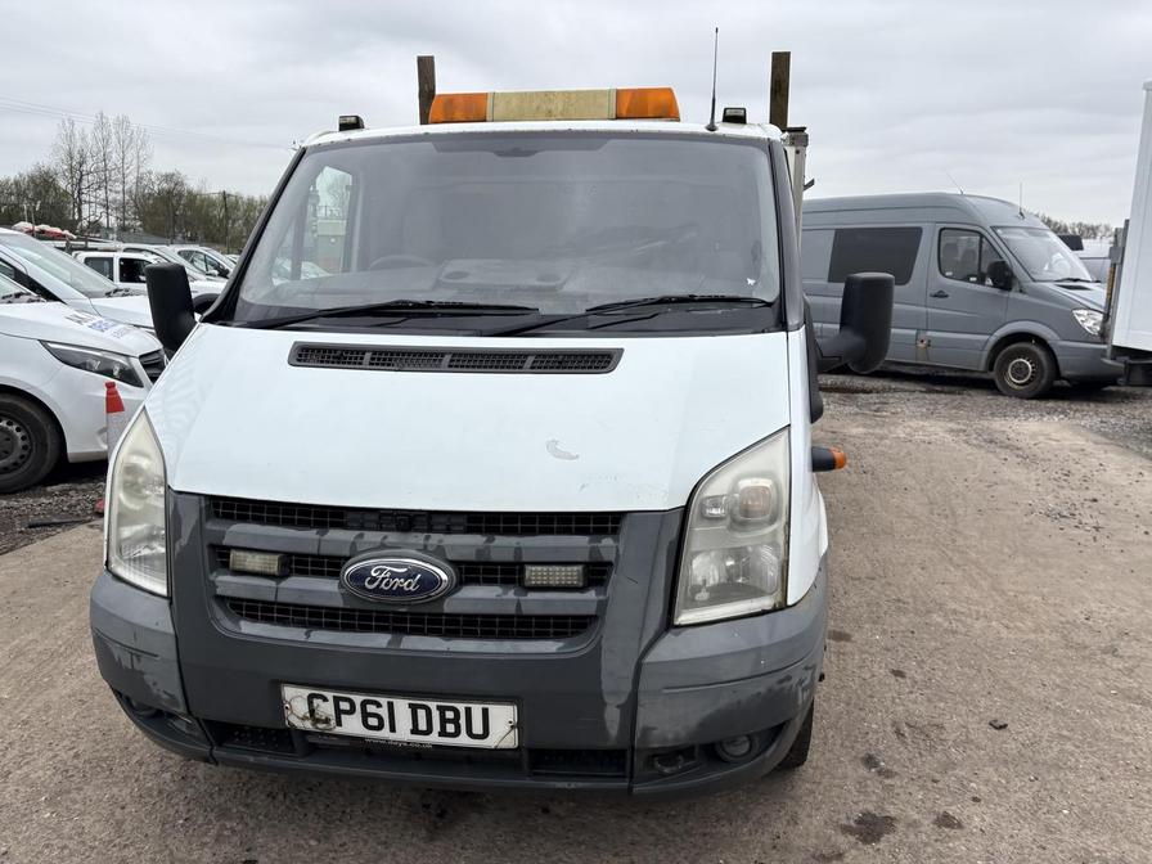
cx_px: 576
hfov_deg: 67.3
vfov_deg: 53.1
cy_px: 432
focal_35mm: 26
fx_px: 865
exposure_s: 1/1287
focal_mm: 5.96
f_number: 1.6
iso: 50
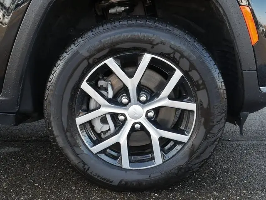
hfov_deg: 42.9
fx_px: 338
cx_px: 133
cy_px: 100
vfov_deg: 32.9
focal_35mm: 44
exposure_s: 1/60
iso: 640
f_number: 10
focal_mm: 22
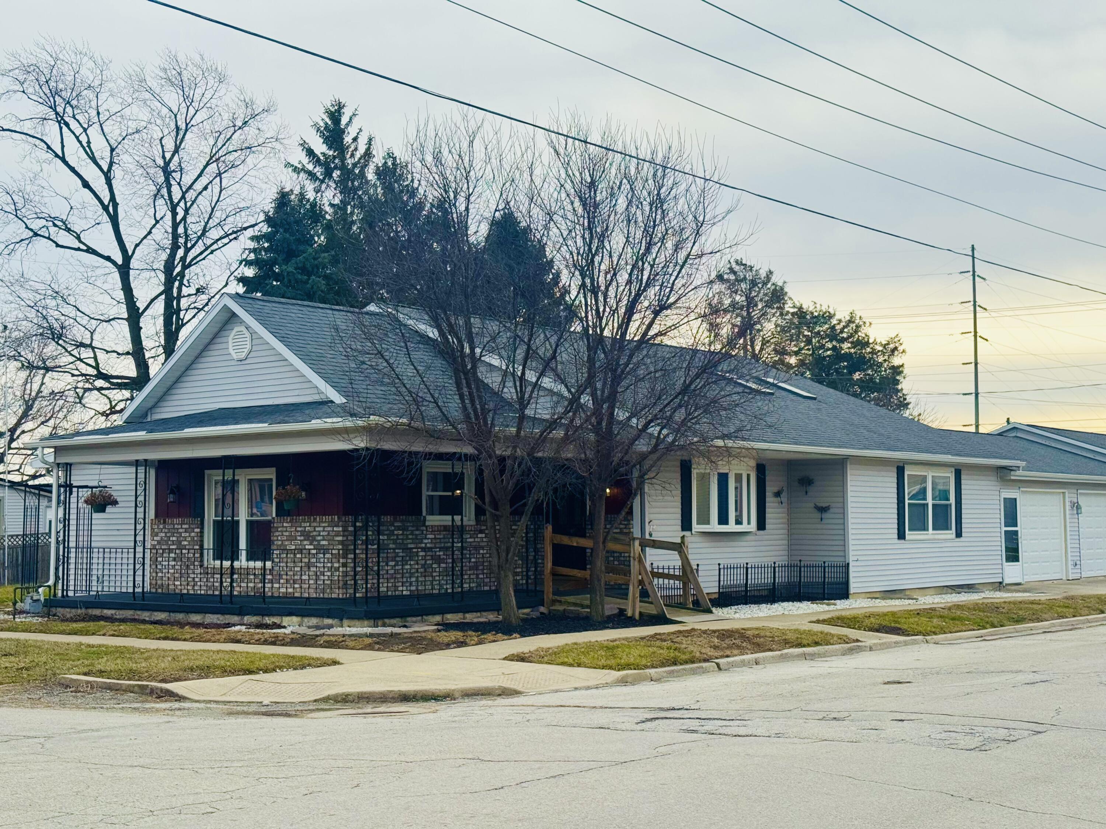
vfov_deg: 30.3
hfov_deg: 39.7
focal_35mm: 48
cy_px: 414
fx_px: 1534
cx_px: 553
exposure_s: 1/4310
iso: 64
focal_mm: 6.76
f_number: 1.78
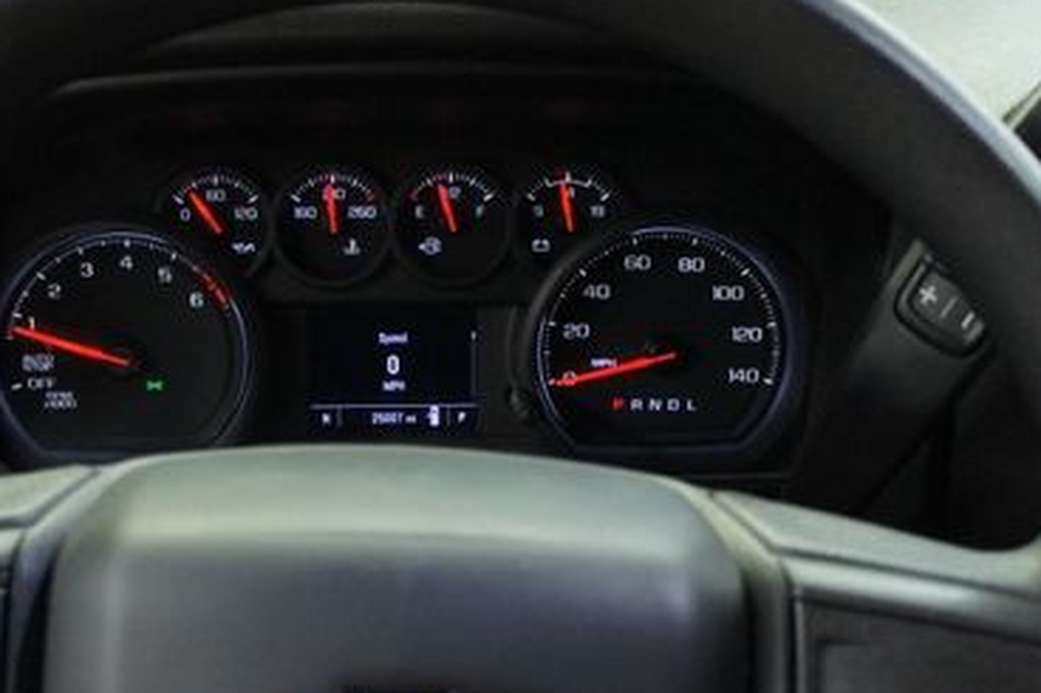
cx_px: 396
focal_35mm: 47
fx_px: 1358
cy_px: 427
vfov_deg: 28.5
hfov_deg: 41.7
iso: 1600
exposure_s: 1/40
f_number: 3.5
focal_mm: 18
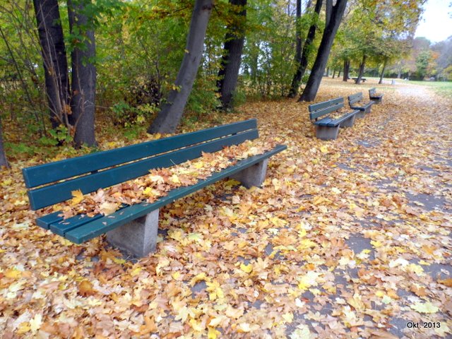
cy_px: 170
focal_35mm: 26
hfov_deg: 67.3
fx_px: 339
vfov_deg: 53.1
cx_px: 226
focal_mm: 4.9
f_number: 3.3
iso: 80
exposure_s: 1/125
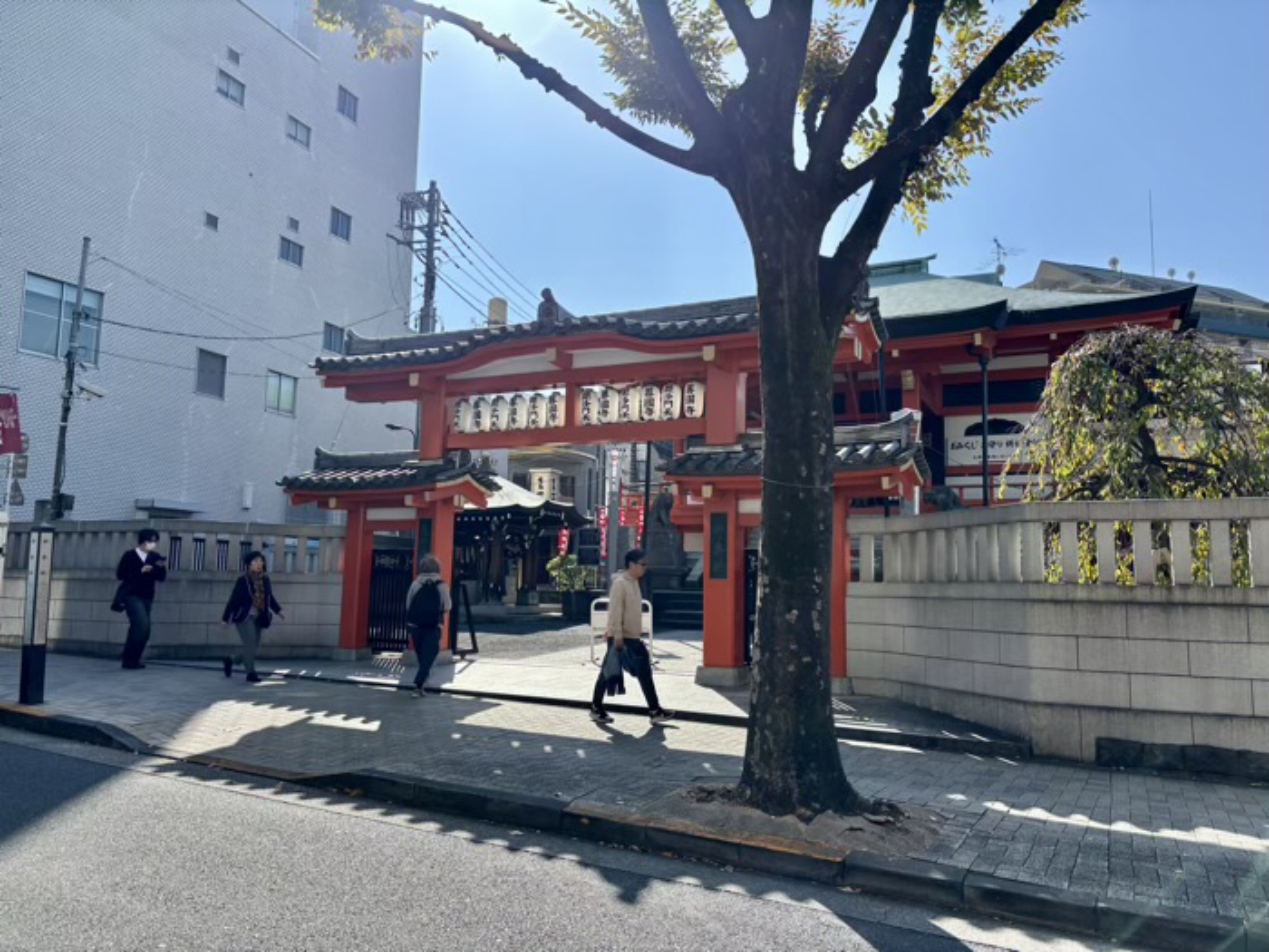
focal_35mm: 26
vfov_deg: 53.1
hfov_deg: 67.3
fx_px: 953
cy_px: 476
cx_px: 634
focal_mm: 5.96
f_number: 1.6
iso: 50
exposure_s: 1/3021
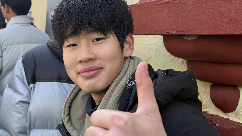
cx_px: 86
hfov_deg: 44.1
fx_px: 295
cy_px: 42
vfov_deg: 25.8
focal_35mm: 46
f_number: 1.78
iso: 80
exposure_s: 1/589
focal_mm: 6.76
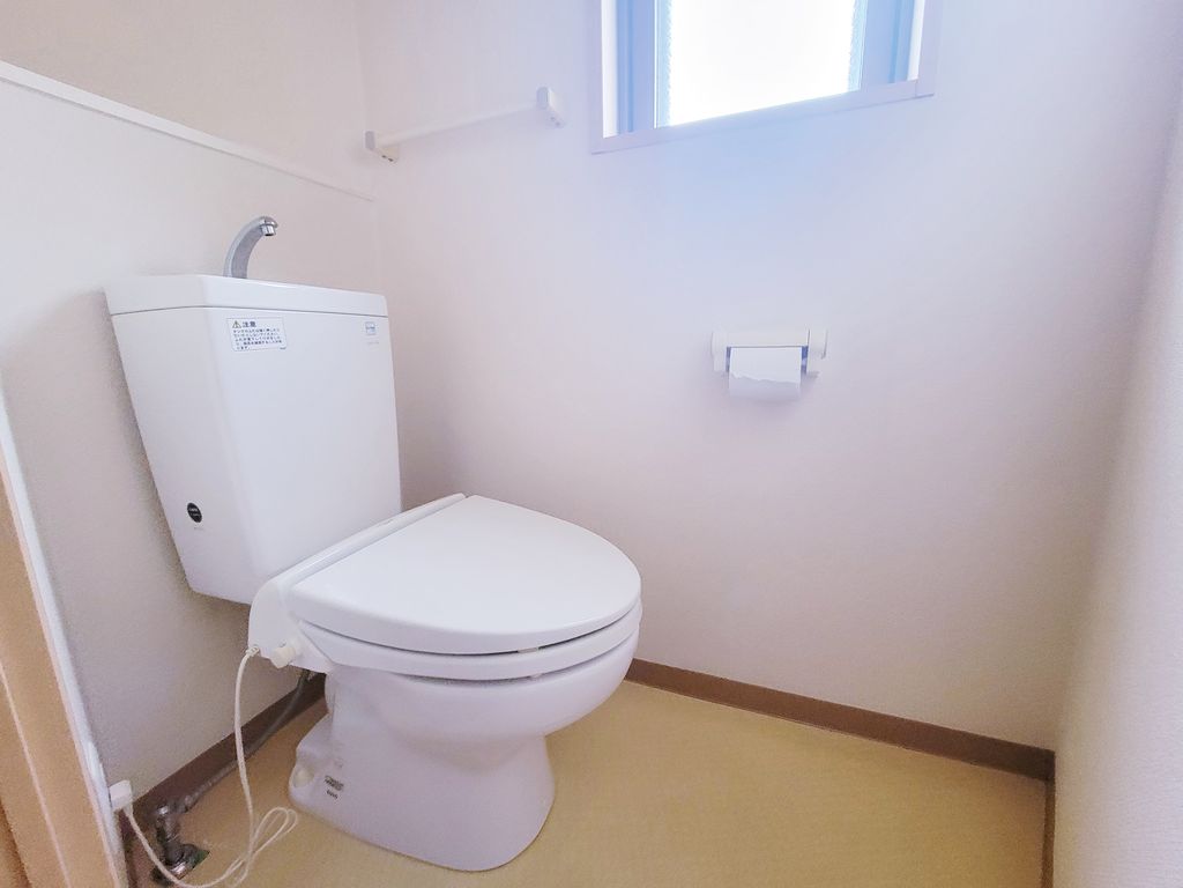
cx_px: 592
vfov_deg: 89.9
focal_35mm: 13
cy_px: 444
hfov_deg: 106.2
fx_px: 444
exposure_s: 1/50
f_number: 2.2
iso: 400
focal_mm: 2.2
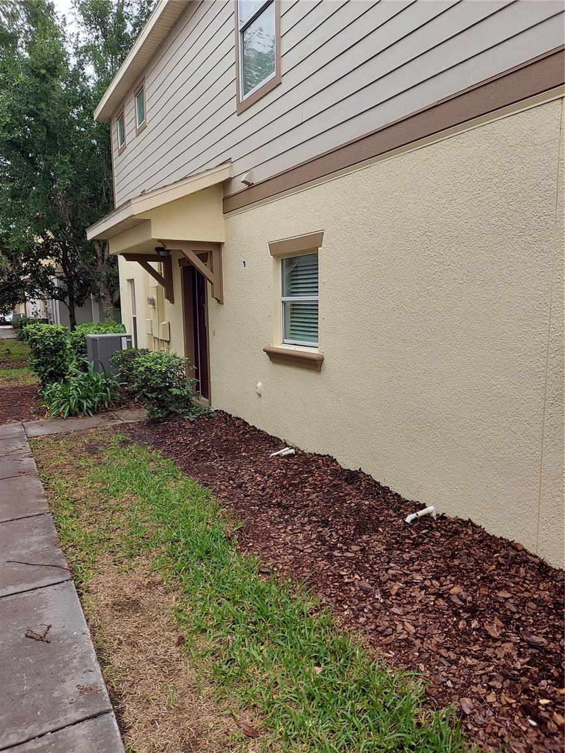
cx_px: 282
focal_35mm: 25
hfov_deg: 54.9
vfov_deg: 69.4
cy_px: 376
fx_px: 544
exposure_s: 1/548
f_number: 2
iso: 50
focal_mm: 4.6
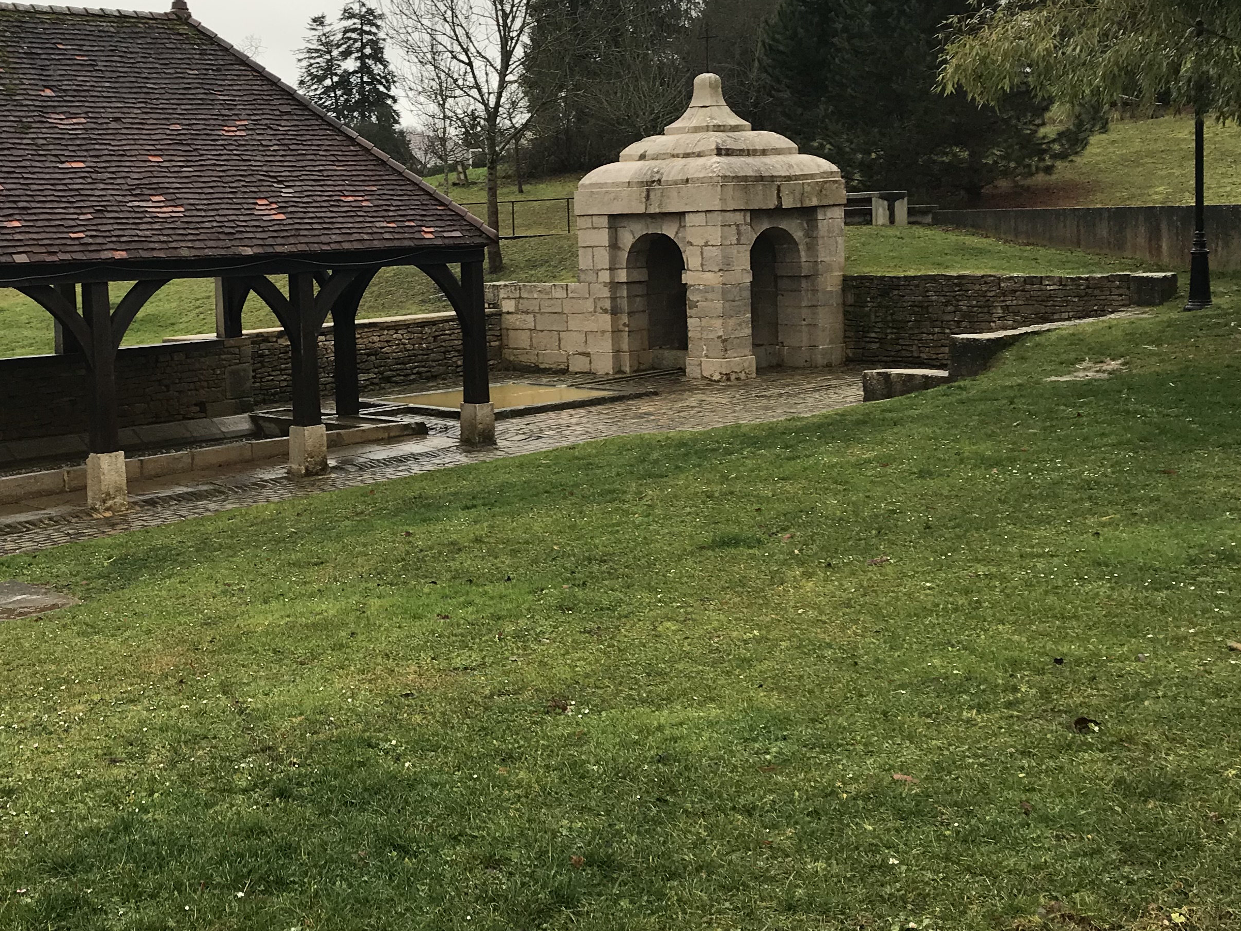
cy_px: 337
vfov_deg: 30.7
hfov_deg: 39.8
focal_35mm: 47
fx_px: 1685
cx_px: 387
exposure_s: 1/107
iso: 20
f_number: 1.8
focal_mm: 3.99
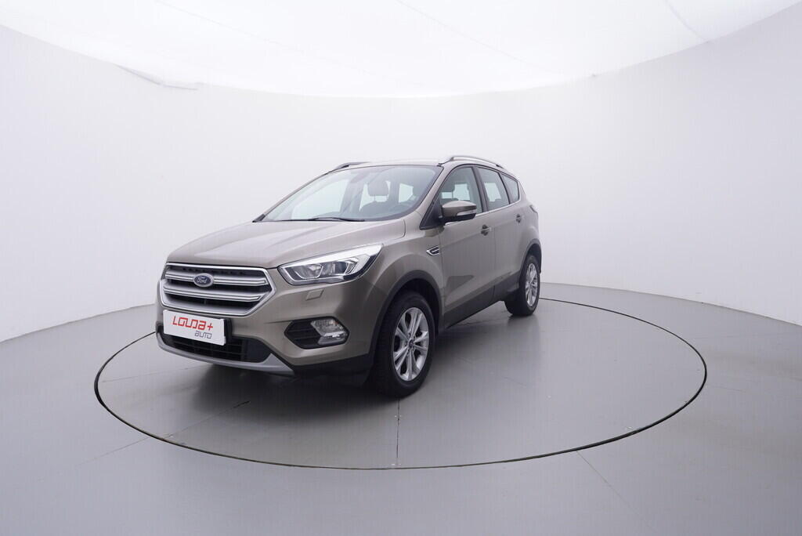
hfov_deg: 77.3
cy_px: 268
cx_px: 401
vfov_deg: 56.2
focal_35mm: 22
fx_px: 502
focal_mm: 15
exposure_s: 1/80
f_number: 5
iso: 200
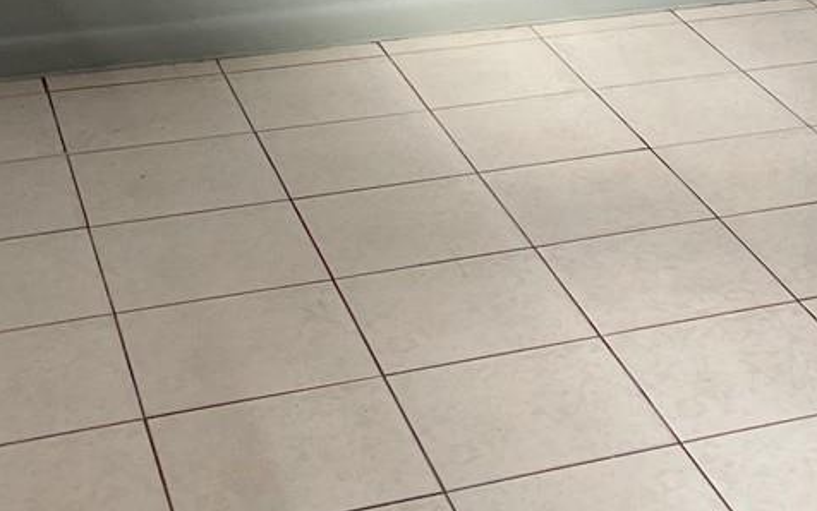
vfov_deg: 14.0
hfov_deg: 22.4
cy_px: -189
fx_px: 1983
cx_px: 807
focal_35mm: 89
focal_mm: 5.1
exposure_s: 1/114
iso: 125
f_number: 1.6
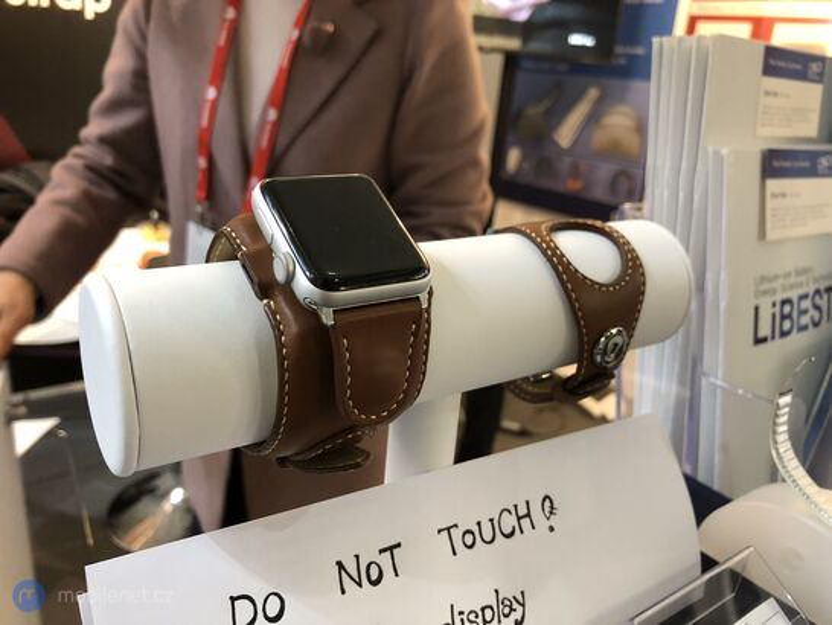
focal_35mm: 28
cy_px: 312
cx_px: 416
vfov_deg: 49.8
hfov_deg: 63.4
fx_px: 673
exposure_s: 1/17
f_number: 1.8
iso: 100
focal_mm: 4
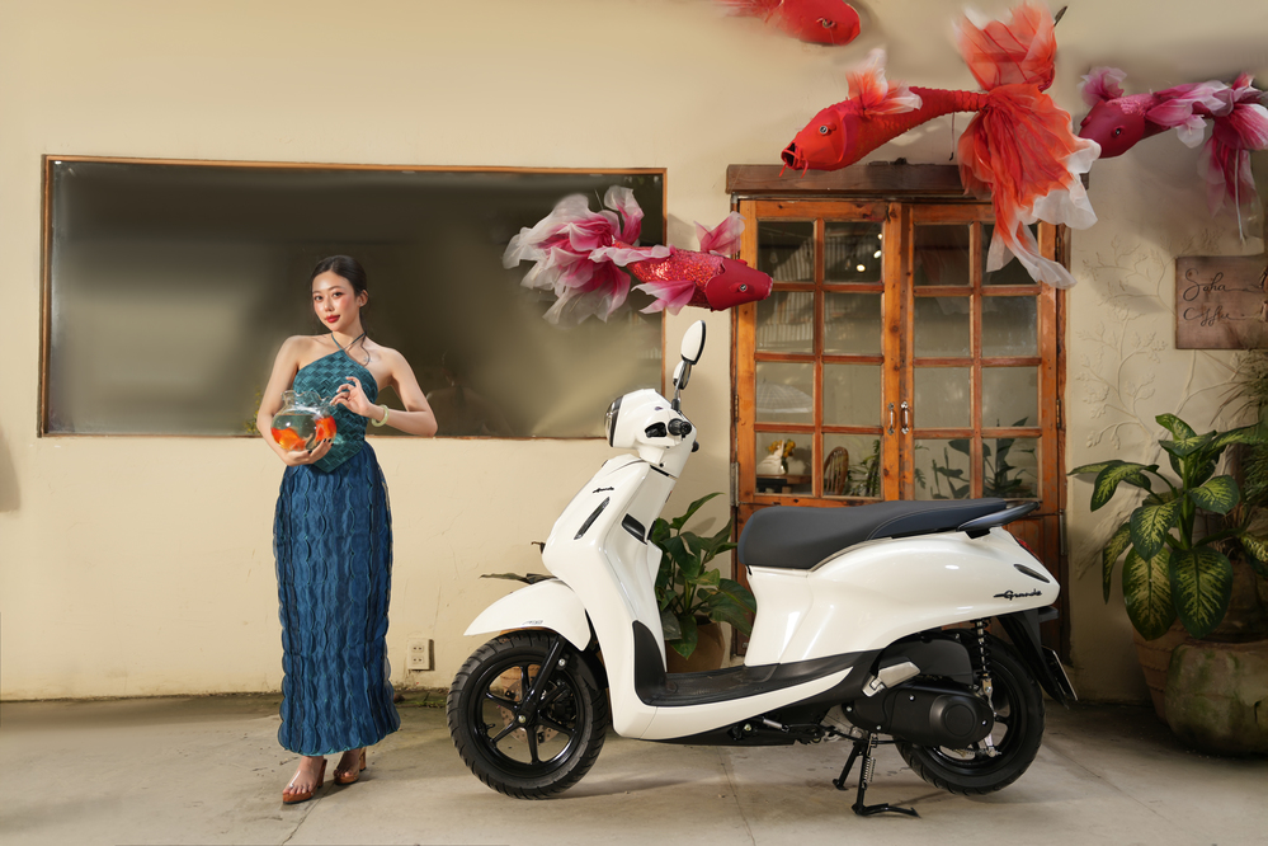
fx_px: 1145
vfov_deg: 40.5
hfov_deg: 58.0
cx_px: 634
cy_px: 423
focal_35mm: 32
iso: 100
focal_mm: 32.5
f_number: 2.8
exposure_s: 1/250
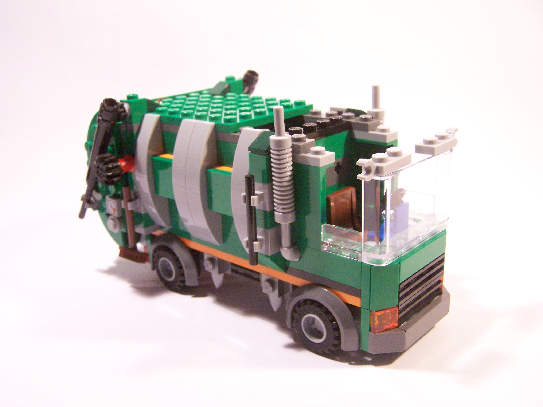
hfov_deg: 49.0
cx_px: 272
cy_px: 204
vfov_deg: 37.7
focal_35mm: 38
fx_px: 596
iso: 400
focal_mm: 6.3
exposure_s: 1/45
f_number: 3.2
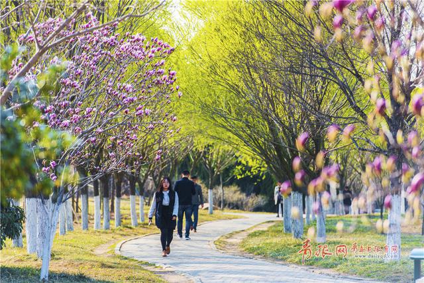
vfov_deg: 6.9
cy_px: 142
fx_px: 2356
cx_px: 212
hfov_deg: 10.3
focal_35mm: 200
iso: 100
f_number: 5
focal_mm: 200
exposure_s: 1/125
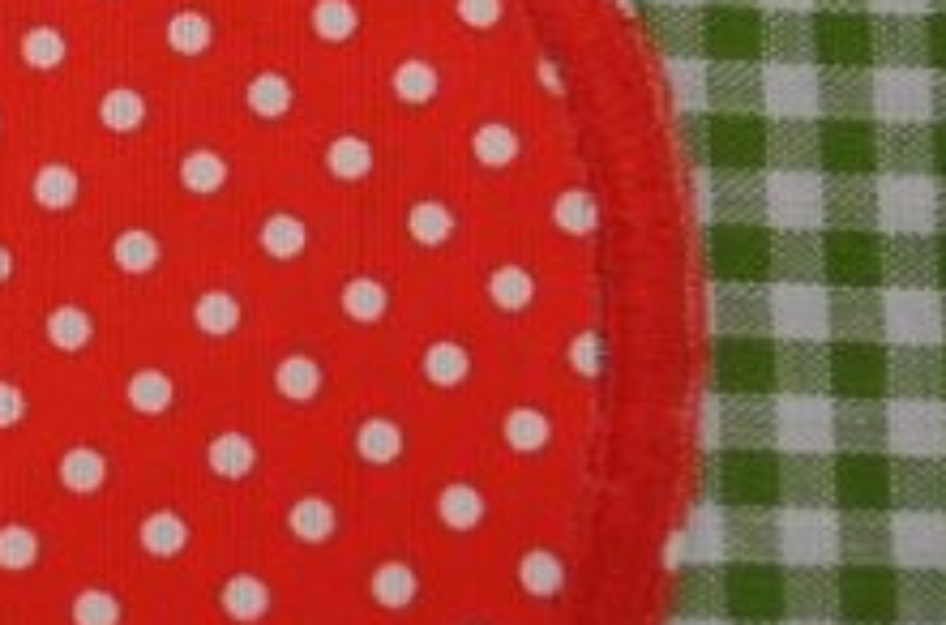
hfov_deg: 11.6
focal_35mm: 174
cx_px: -176
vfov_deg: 7.8
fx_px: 4559
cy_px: 199
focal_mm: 32
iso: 400
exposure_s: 1/60
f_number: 4.8
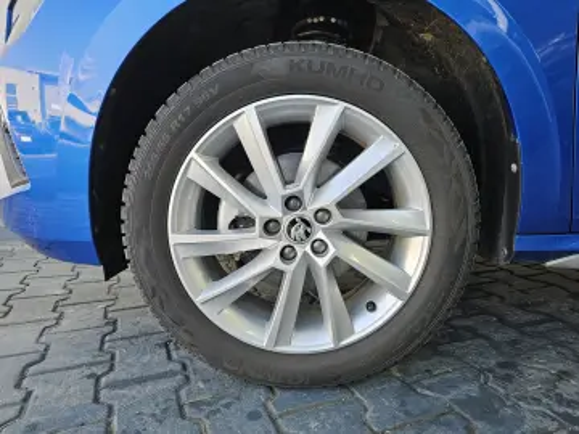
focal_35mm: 23
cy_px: 217
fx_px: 385
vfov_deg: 58.9
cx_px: 290
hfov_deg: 73.9
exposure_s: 1/100
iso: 32
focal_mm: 6.3
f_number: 1.7
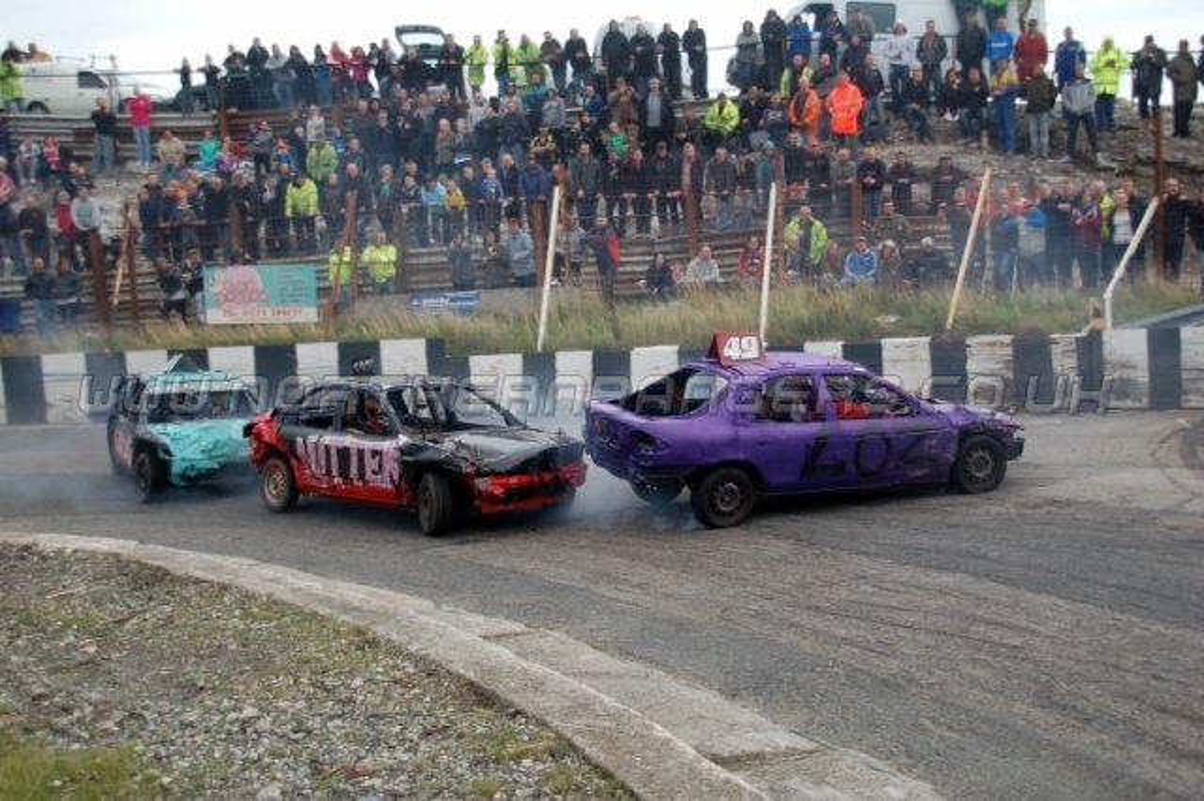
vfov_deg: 28.9
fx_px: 1554
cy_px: 400
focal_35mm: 46
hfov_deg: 42.3
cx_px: 602
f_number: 4.5
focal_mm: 31
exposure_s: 1/500
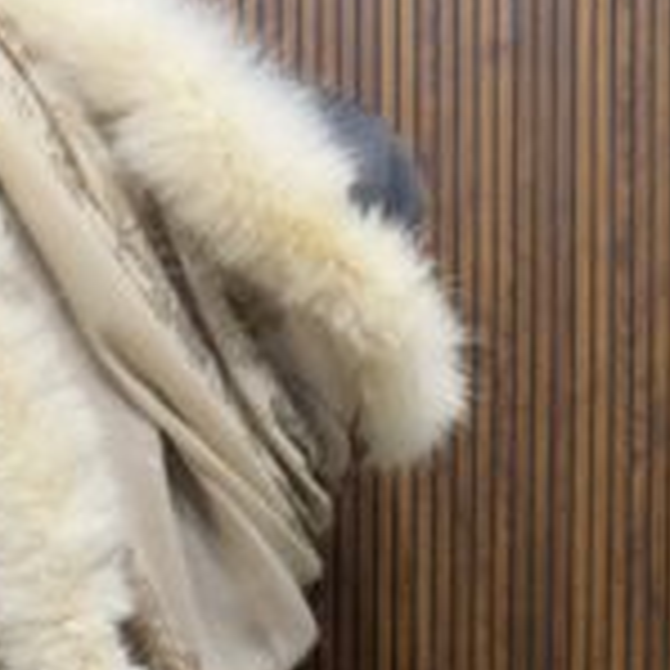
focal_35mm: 57
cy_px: 800
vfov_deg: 26.7
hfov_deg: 28.5
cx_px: 31
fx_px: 1248
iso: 80
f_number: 1.78
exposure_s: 1/50
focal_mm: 6.76
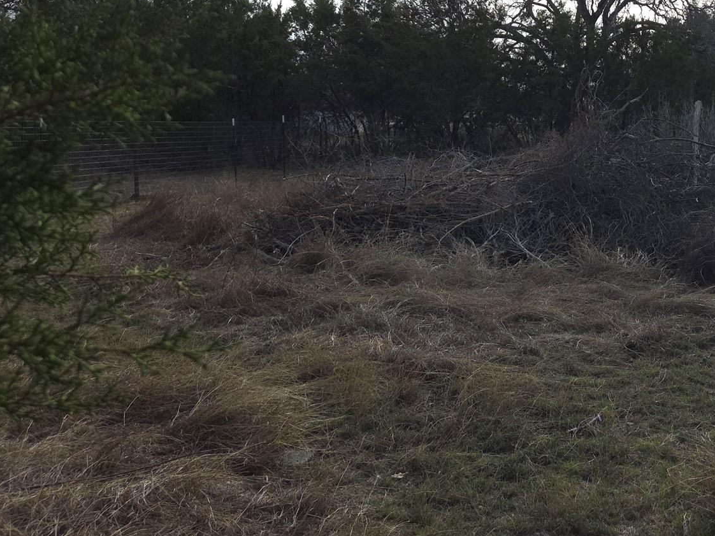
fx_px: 867
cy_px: 182
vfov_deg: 34.0
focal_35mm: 42
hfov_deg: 42.2
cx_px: 599
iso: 50
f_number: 1.8
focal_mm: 5.4
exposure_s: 1/1244
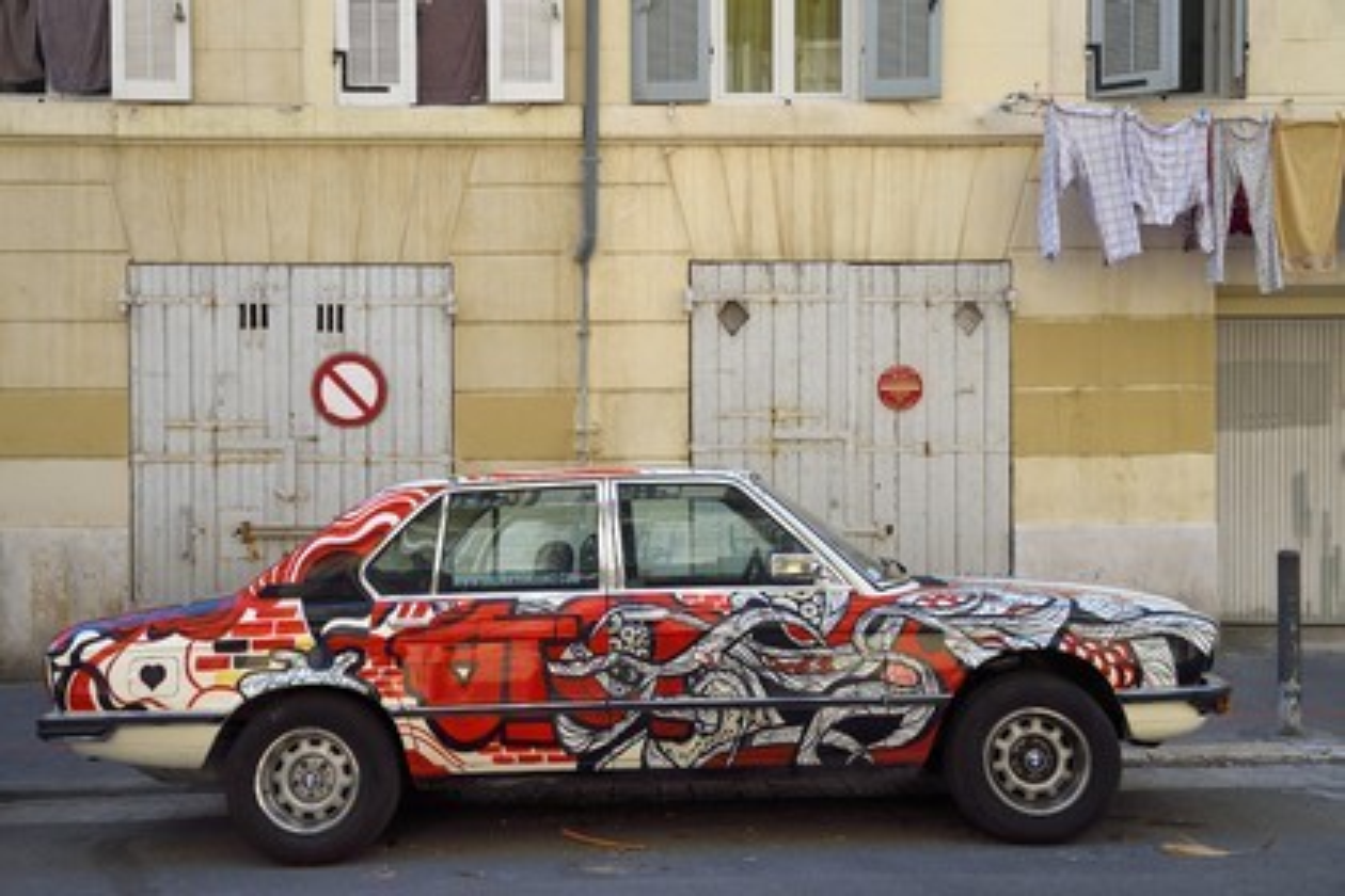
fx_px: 1195
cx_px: 672
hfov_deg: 58.7
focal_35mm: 32
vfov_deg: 41.1
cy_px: 448
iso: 200
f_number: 9
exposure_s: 1/160
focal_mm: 32
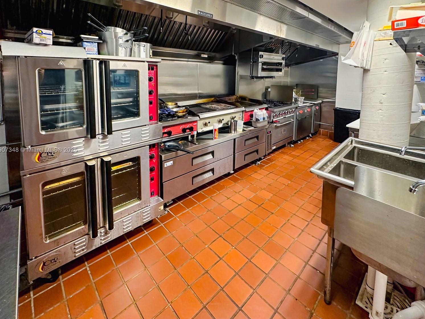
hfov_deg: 98.2
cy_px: 150
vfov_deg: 81.7
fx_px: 184
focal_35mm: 15
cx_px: 214
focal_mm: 2.22
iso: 400
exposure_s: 1/60
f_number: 2.2
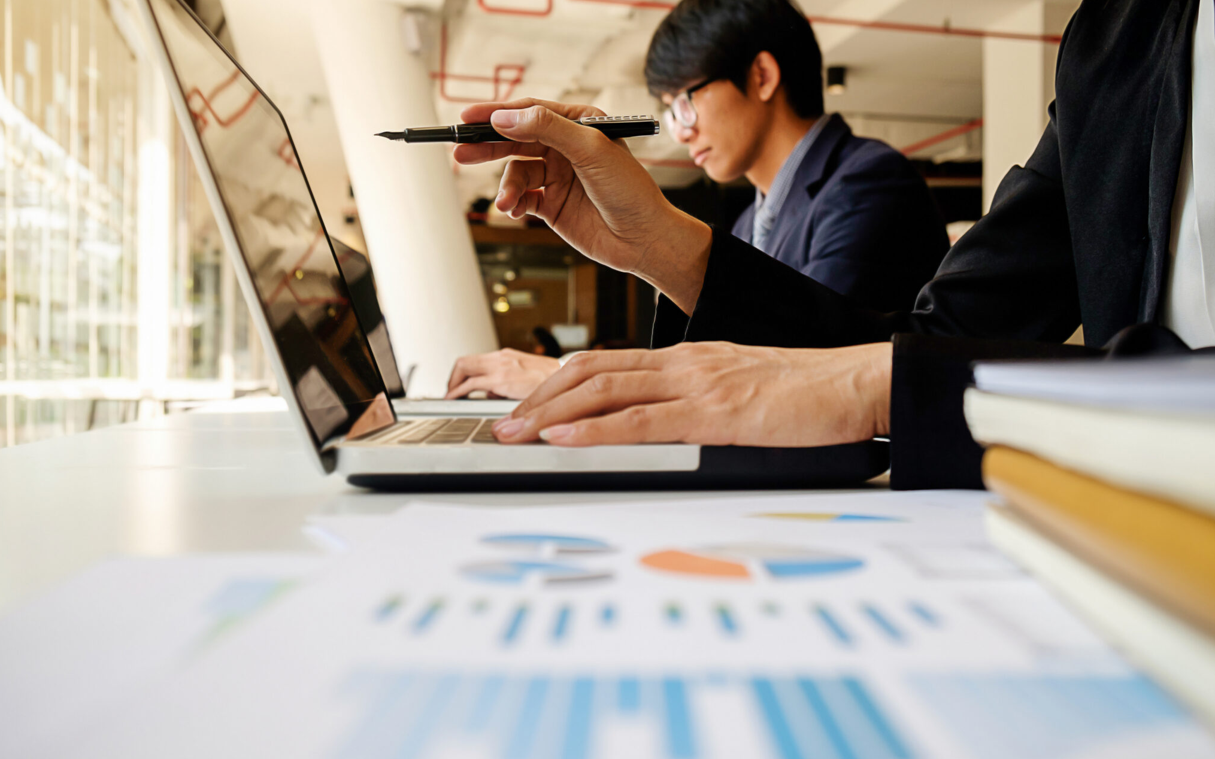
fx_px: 1192
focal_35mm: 36
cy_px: 364
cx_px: 610
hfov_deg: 54.0
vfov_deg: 35.3
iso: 400
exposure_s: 1/180
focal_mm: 23.3
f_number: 4.5
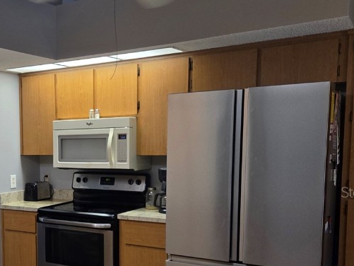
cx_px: 46
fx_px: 481
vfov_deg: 30.5
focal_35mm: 47
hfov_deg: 38.1
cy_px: 192
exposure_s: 1/120
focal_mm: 5.4
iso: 200
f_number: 1.8
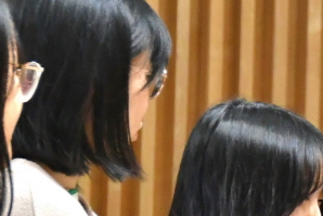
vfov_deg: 2.0
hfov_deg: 3.0
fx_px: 6104
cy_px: 272
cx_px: 592
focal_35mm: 680
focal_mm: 90
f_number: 5.6
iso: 3200
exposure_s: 1/125
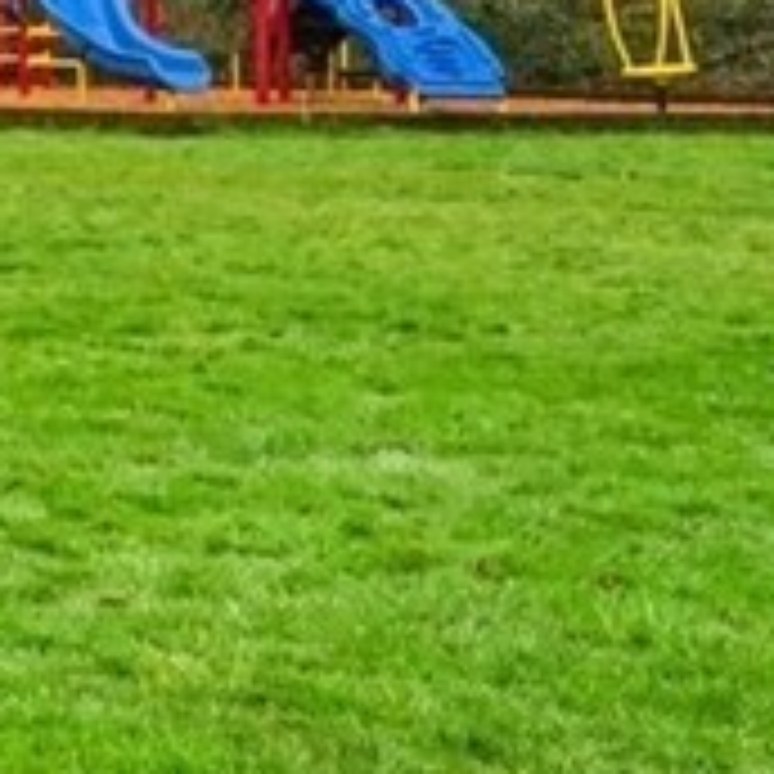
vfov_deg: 12.9
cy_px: 79
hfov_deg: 7.7
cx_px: -2473
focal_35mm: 134
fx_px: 3390
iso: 1600
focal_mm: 16
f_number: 8
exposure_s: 1/400
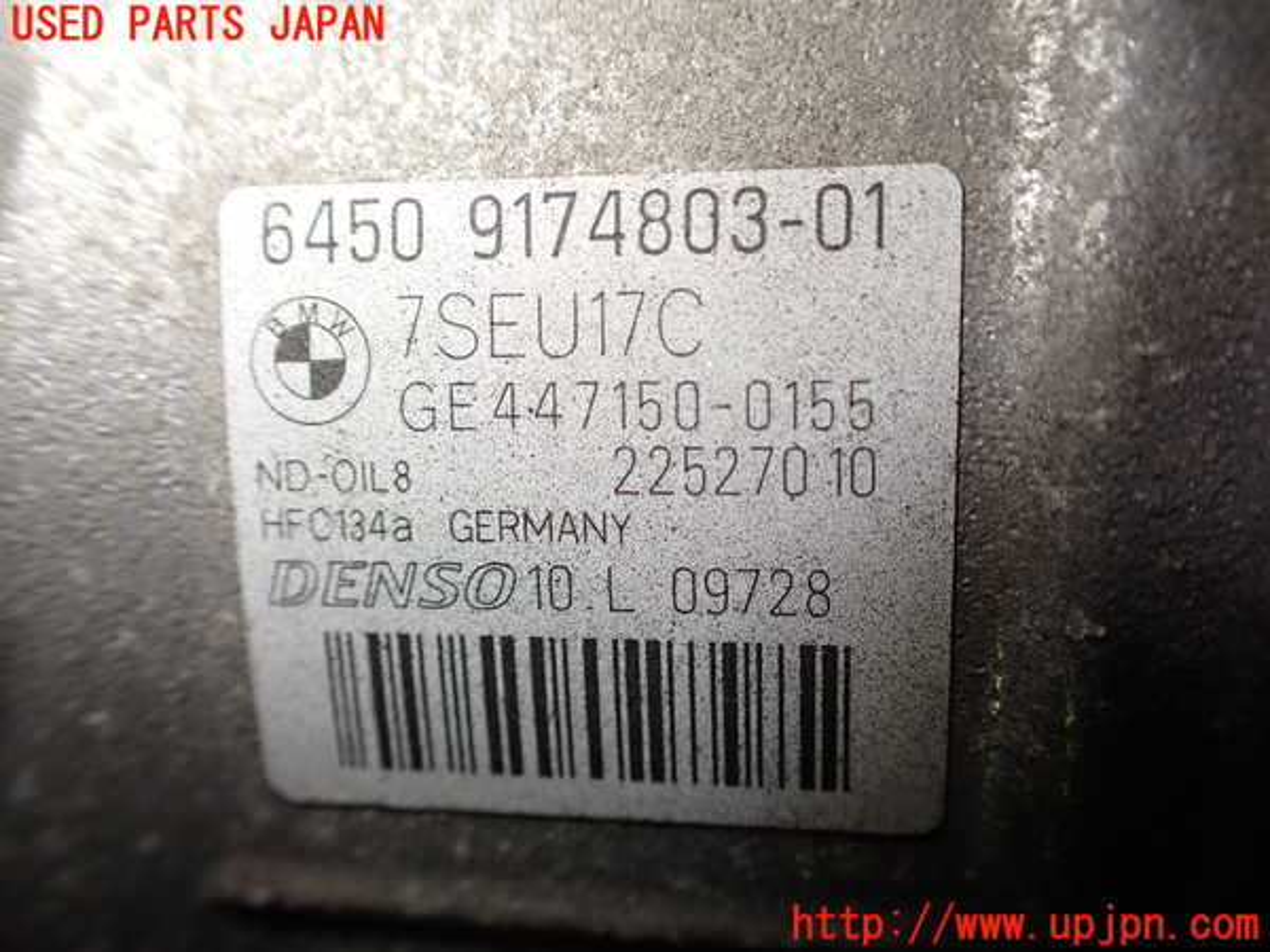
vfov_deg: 46.8
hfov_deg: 60.0
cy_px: 476
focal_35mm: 30
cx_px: 635
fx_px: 1101
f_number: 2.3
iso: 100
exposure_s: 1/125
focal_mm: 5.4
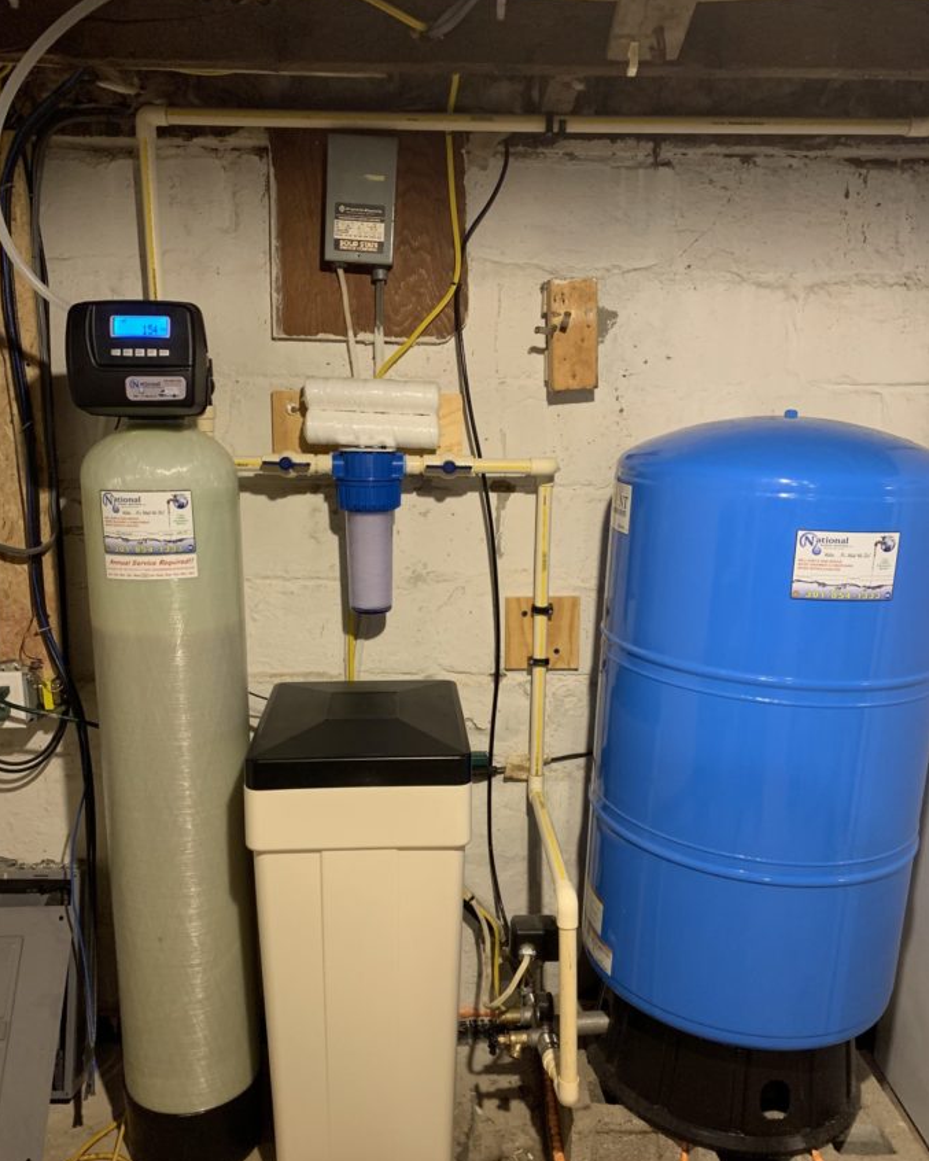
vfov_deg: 62.1
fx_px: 962
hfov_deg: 51.5
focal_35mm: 28
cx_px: 451
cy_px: 624
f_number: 1.8
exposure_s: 1/47
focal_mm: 4.25
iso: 400
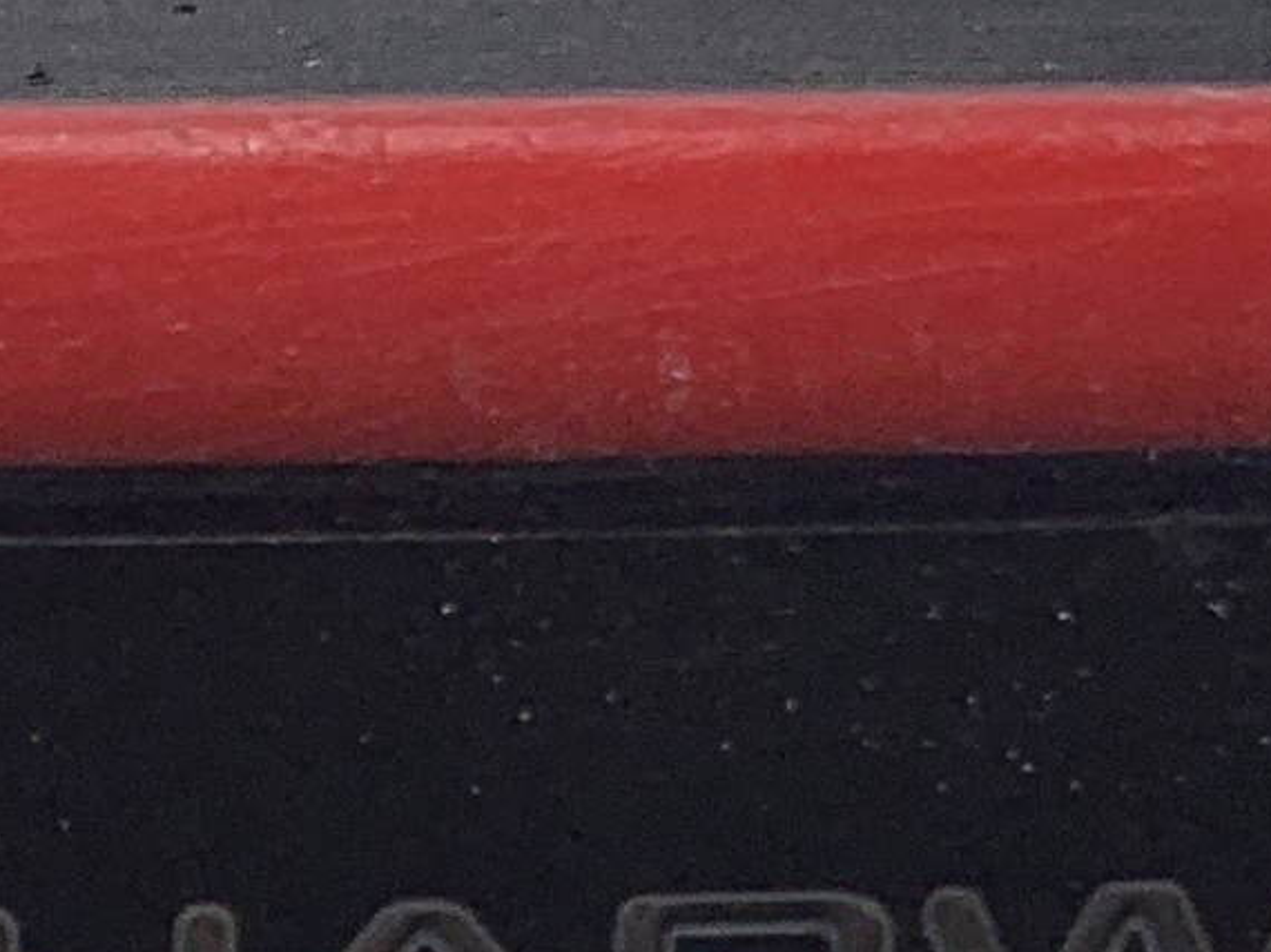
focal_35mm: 184
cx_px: 89
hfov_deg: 10.7
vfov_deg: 7.4
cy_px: 2528
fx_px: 6753
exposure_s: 1/549
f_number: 1.8
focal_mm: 4.25
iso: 25
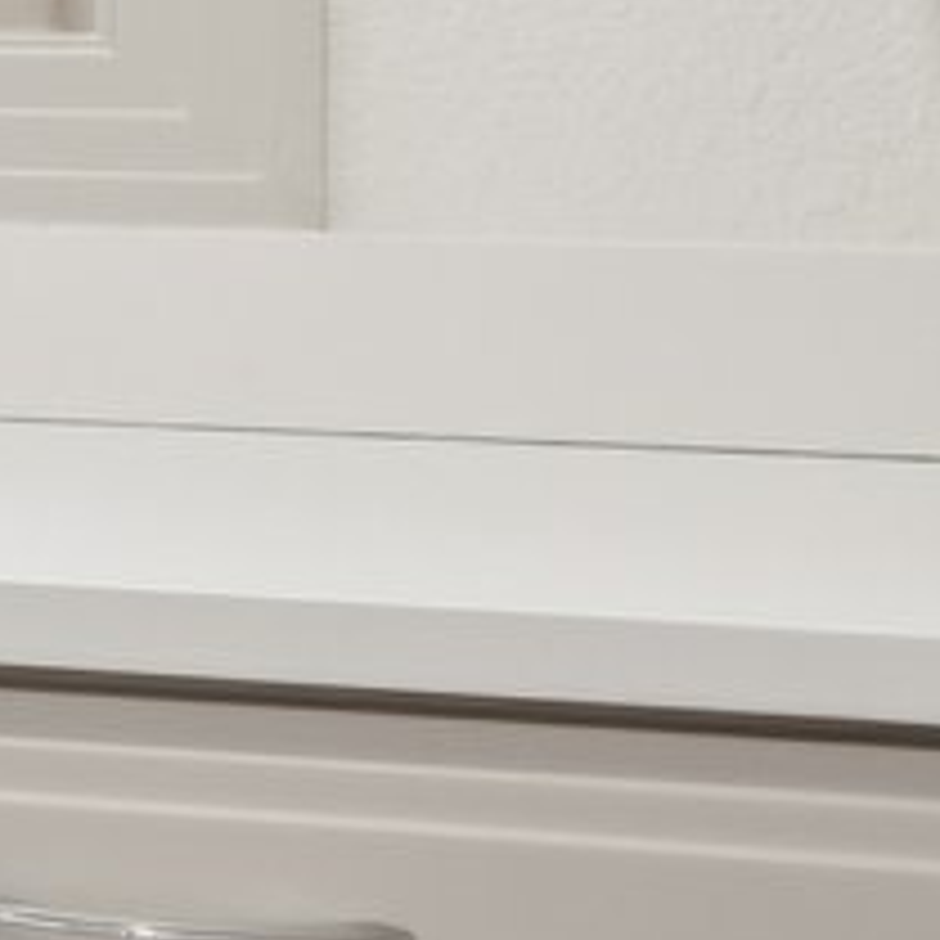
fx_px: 4086
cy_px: -101
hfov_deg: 8.6
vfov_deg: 12.9
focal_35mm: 133
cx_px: -2541
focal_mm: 16
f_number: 8
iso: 400
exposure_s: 1/8
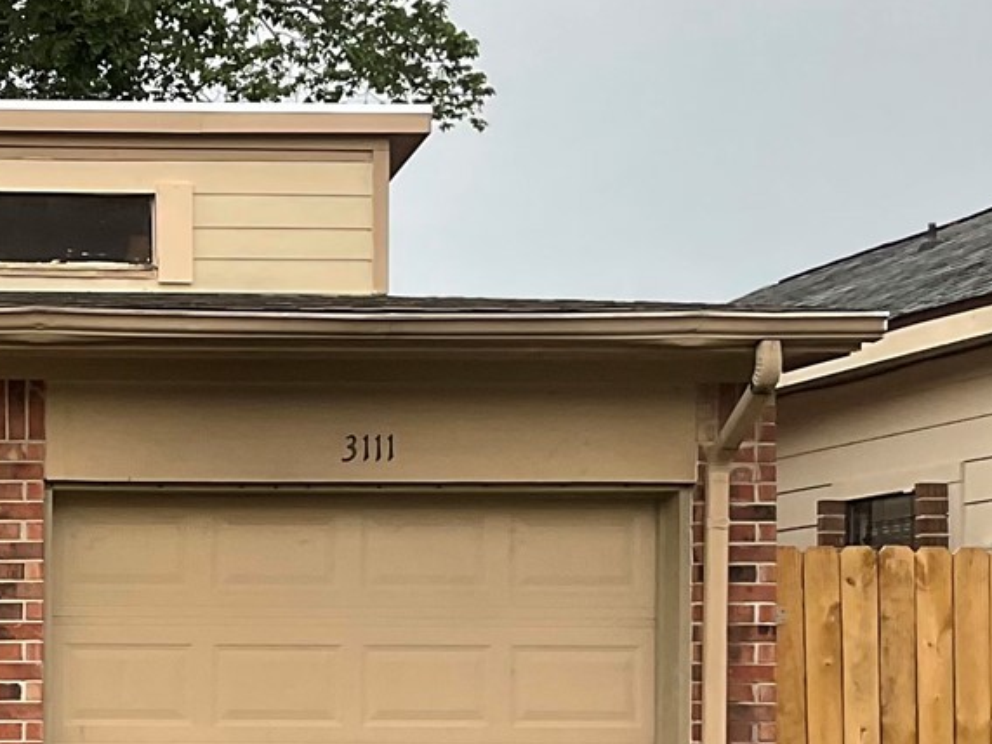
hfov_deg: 17.7
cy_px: 666
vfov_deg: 14.1
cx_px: -304
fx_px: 2980
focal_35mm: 104
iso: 16
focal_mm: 3
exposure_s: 1/100
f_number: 1.8
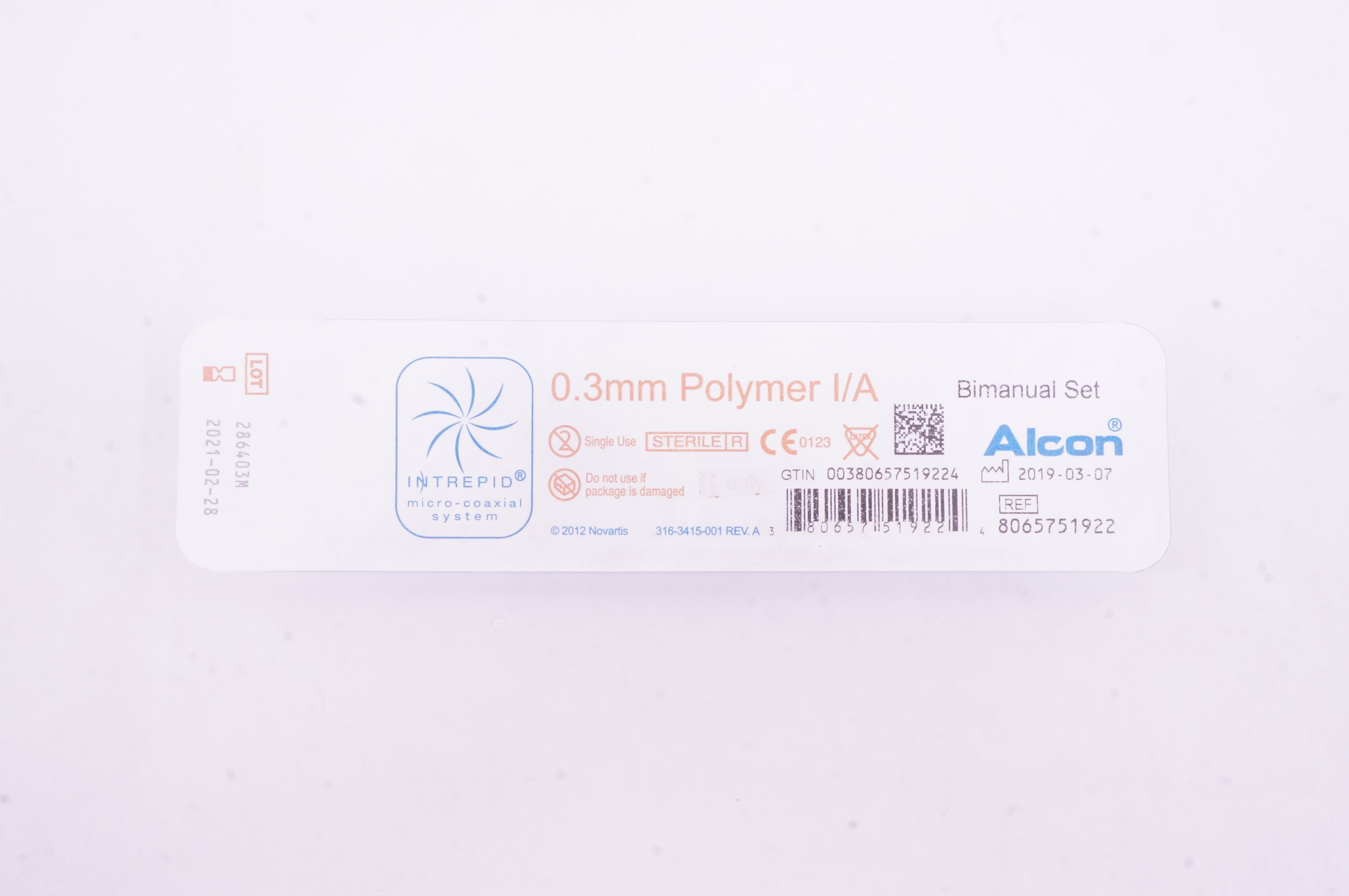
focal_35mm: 40
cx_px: 674
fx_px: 1516
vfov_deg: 32.9
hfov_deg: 48.0
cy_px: 448
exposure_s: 1/20
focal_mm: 27
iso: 1600
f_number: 20
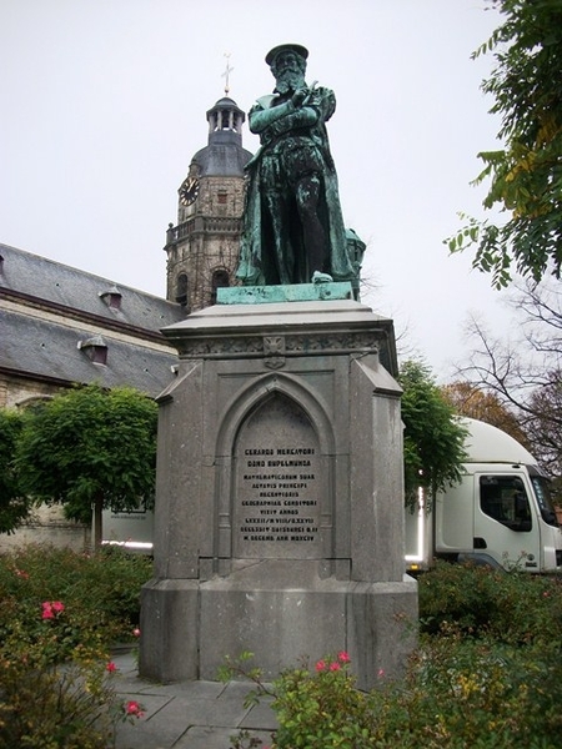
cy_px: 374
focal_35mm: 32
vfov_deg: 56.8
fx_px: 693
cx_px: 281
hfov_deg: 44.2
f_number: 2.9
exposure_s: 1/320
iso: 80
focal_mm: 5.7
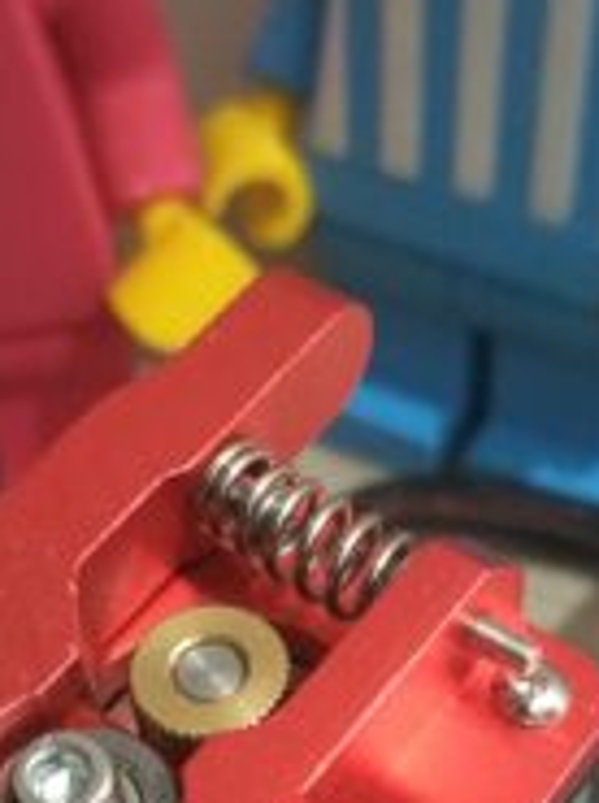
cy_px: 668
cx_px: 250
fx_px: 1505
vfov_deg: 29.1
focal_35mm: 65
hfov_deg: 22.5
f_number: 1.9
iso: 1000
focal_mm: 3.94
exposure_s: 1/20
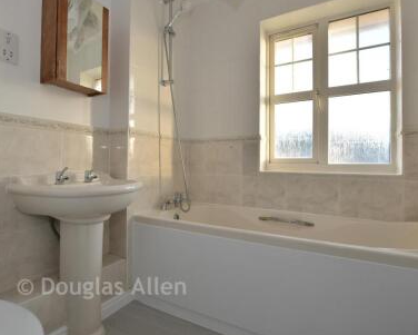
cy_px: 165
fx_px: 235
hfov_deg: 83.0
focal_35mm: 19
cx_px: 189
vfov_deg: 70.9
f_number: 8
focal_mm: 11
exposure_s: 1/13
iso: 160
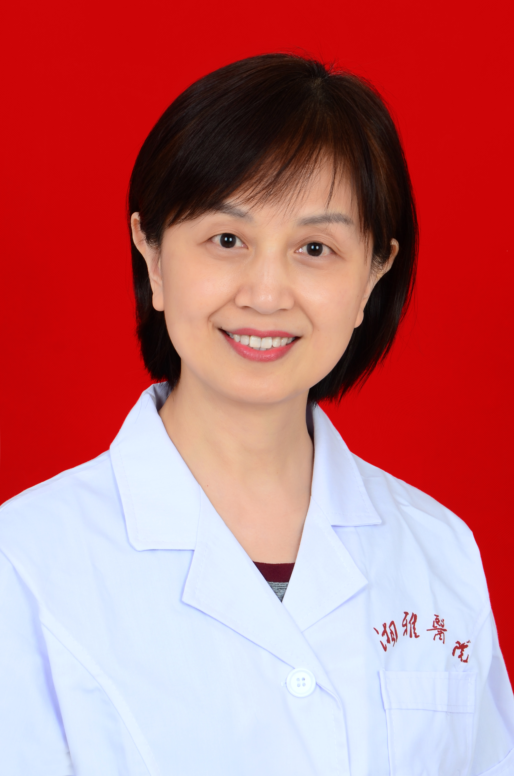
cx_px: 257
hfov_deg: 11.4
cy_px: 388
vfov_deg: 17.1
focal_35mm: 120
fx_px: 2581
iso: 100
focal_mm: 80
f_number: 8
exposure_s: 1/80
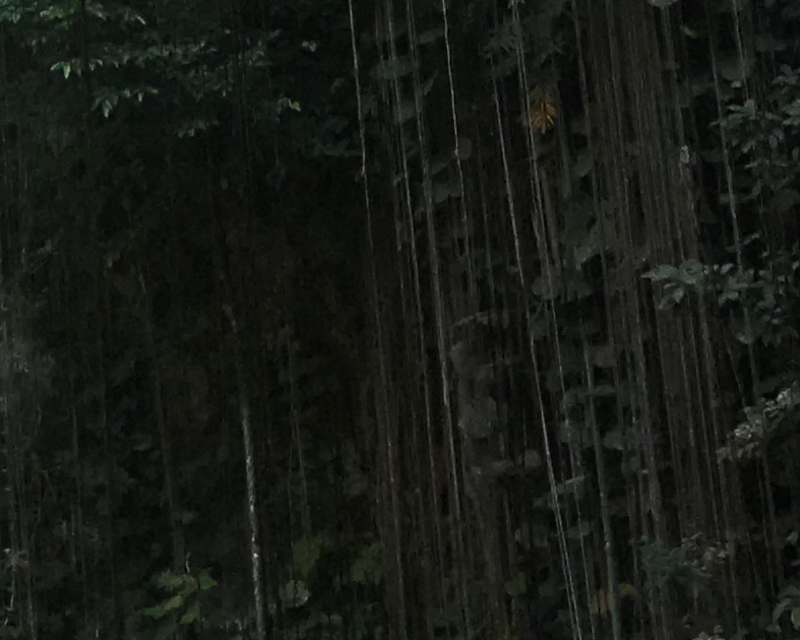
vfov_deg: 10.5
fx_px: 3316
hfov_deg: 13.1
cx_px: -368
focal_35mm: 140
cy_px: -436
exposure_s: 1/185
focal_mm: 3.99
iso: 20
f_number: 1.8
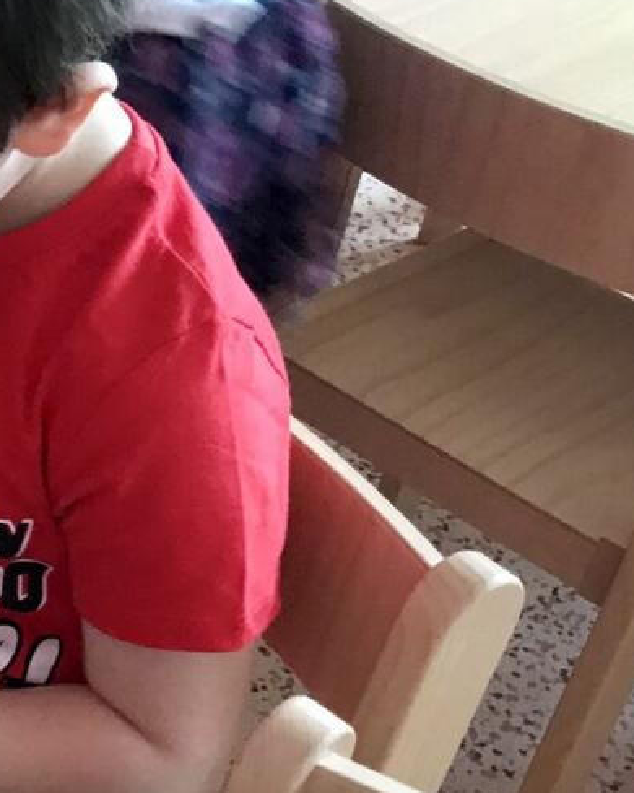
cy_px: 505
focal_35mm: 75
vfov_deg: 25.3
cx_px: -335
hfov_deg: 18.1
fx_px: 1760
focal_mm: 3.99
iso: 100
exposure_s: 1/13
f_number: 1.8
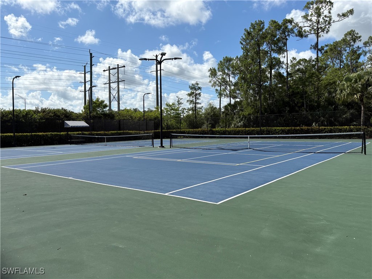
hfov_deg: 67.3
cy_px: 140
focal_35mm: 26
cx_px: 186
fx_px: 279
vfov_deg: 53.1
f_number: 1.6
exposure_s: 1/4608
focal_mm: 5.96
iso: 50
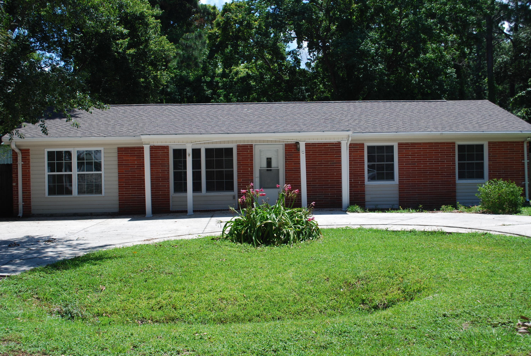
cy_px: 178
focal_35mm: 42
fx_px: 620
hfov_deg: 46.3
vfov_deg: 32.0
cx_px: 266
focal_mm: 28
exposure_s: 1/200
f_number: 7.1
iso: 100
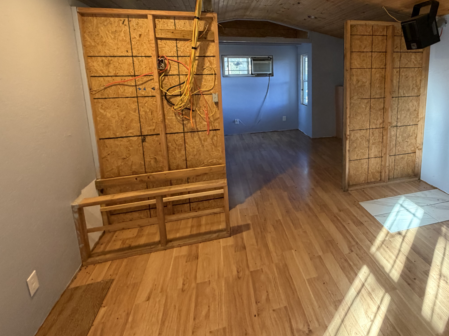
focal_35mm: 20
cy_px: 113
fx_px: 259
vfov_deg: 64.3
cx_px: 294
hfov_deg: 79.4
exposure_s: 1/60
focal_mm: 2.22
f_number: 2.2
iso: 320
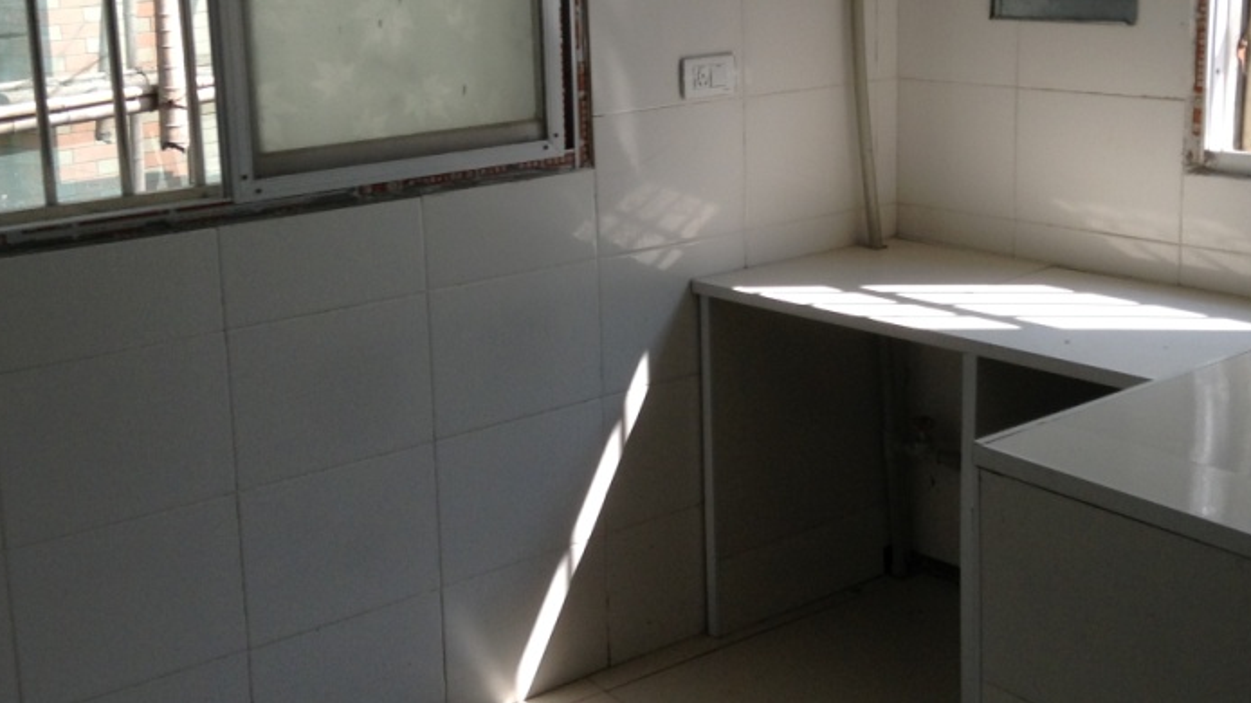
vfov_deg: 22.5
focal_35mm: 53
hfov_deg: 39.1
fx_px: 1758
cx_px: 699
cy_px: 199
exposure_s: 1/253
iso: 32
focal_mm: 3.3
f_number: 2.4
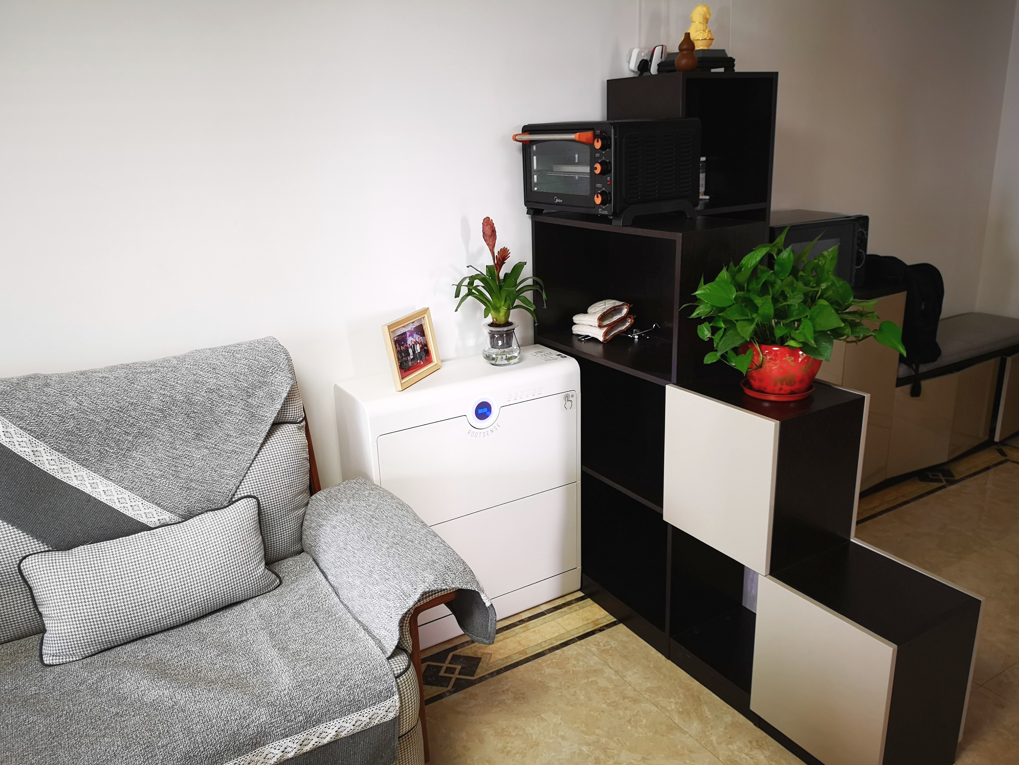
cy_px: 382
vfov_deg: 51.4
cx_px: 510
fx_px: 795
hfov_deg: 65.3
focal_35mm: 27
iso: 160
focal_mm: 3.95
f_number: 1.8
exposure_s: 1/45
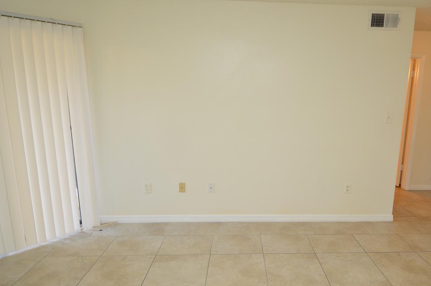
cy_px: 148
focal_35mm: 21
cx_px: 244
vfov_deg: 59.4
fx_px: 251
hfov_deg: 80.8
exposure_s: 1/60
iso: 400
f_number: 4
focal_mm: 12
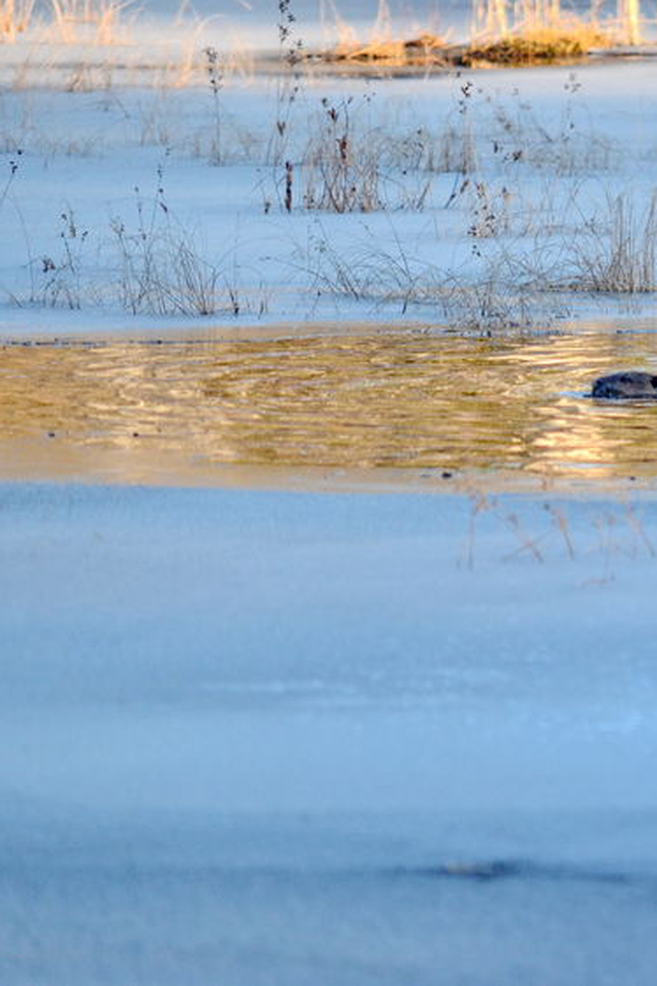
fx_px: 18641
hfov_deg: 2.0
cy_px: 493
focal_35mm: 681
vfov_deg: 3.0
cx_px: 745
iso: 1250
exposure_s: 1/800
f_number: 5.6
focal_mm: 300
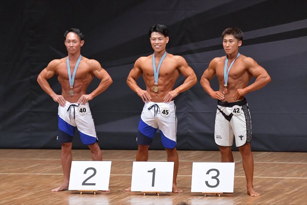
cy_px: 102
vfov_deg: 4.8
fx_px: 2429
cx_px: 154
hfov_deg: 7.2
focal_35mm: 285
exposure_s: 1/400
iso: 6400
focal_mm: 190
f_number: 5.6
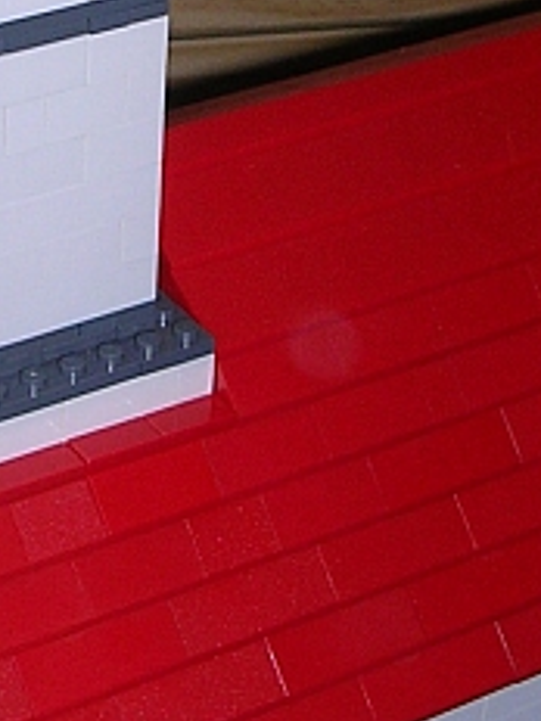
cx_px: 283
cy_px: 168
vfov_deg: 15.0
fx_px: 2730
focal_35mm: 131
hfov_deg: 11.3
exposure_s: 1/60.1
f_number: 2.8
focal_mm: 5.8
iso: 50
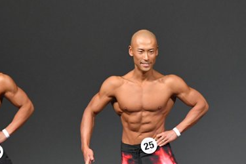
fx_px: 4448
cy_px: 144
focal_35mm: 651
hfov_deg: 3.2
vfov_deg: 2.1
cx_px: 179
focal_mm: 210
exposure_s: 1/400
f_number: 5.6
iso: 4000
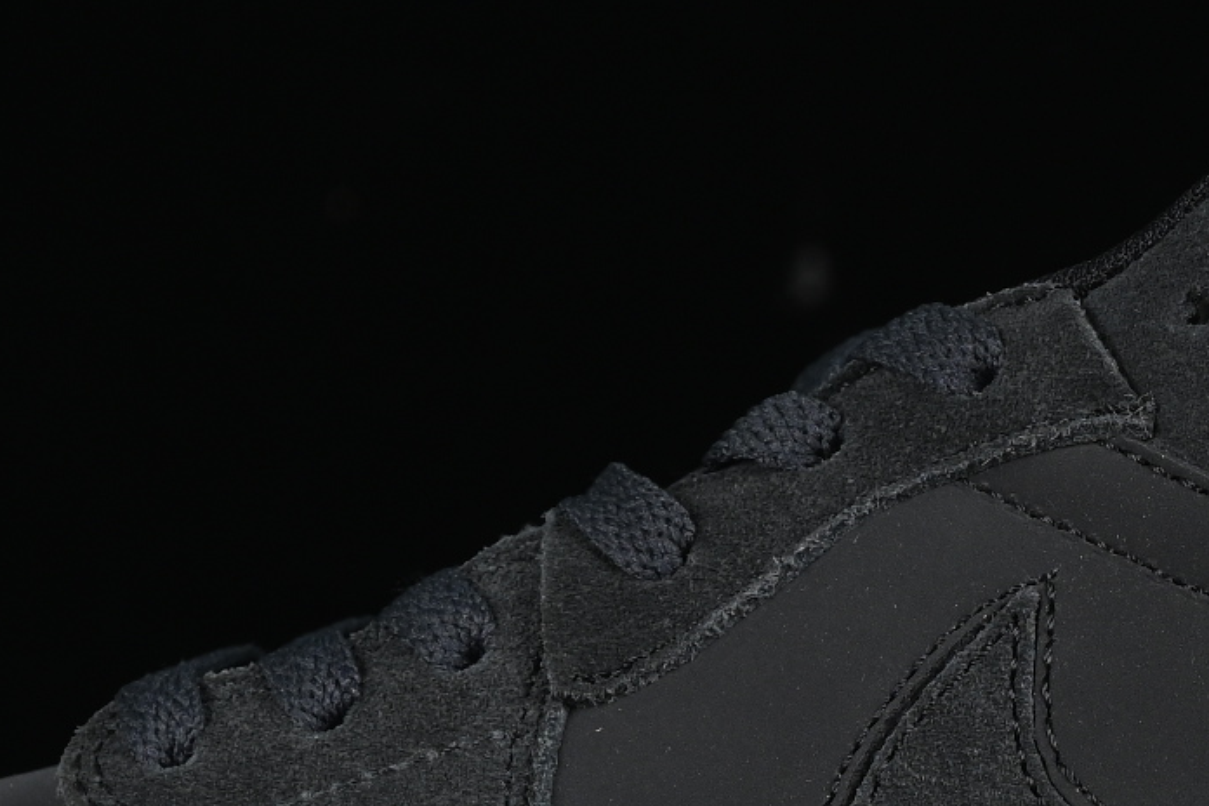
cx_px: 815
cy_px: 493
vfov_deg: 4.6
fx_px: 10074
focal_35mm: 300
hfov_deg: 6.9
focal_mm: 50
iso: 160
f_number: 6.3
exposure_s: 1/60
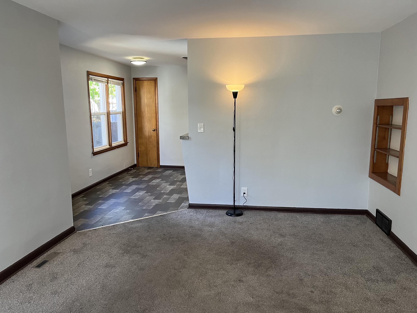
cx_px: 208
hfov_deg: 67.3
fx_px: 313
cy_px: 156
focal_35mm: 26
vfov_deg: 53.1
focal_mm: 5.1
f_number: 1.6
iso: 100
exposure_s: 1/60
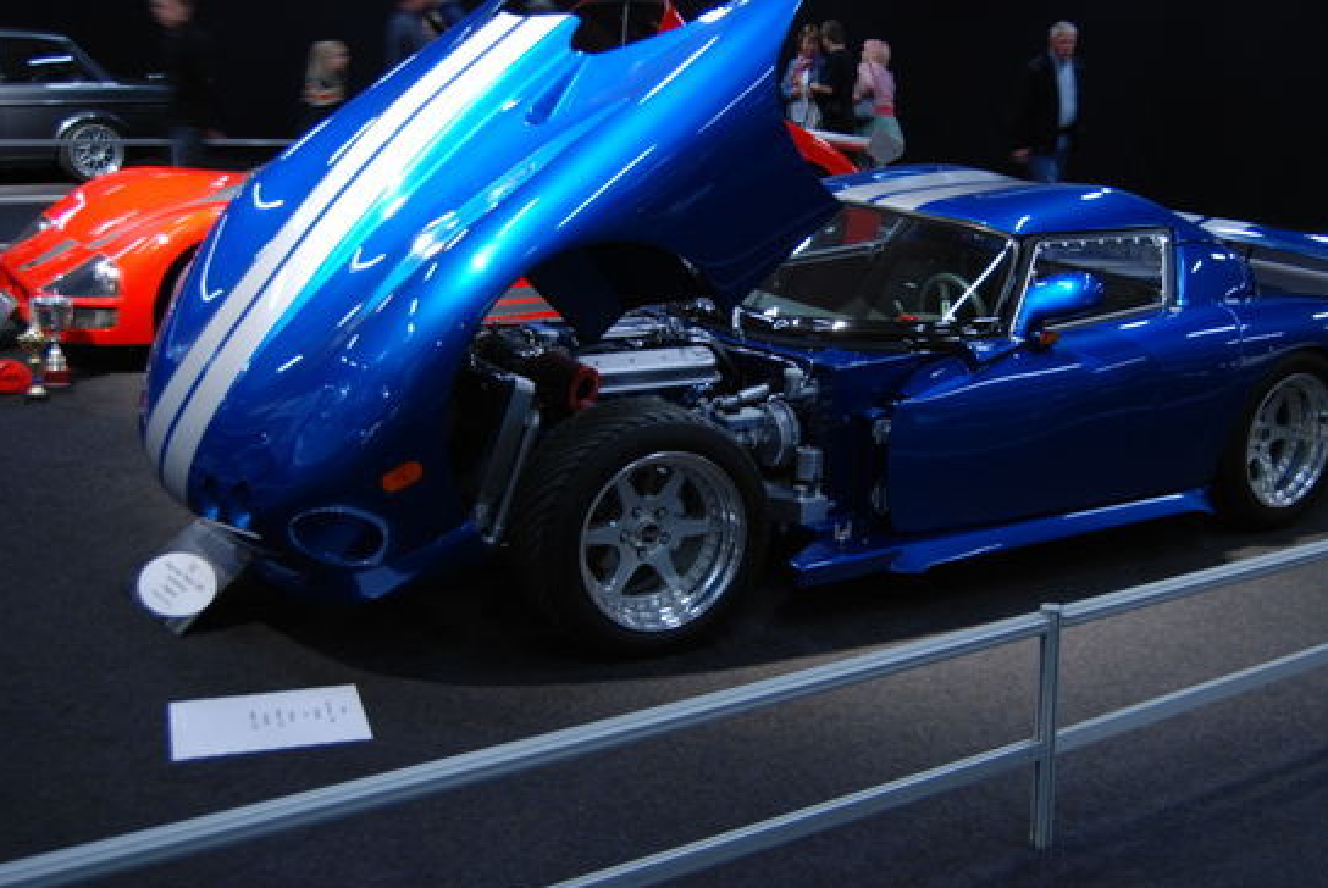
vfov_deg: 33.0
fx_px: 1499
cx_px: 774
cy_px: 444
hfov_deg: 47.6
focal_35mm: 41
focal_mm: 23
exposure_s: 1/8
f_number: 3.8
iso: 200
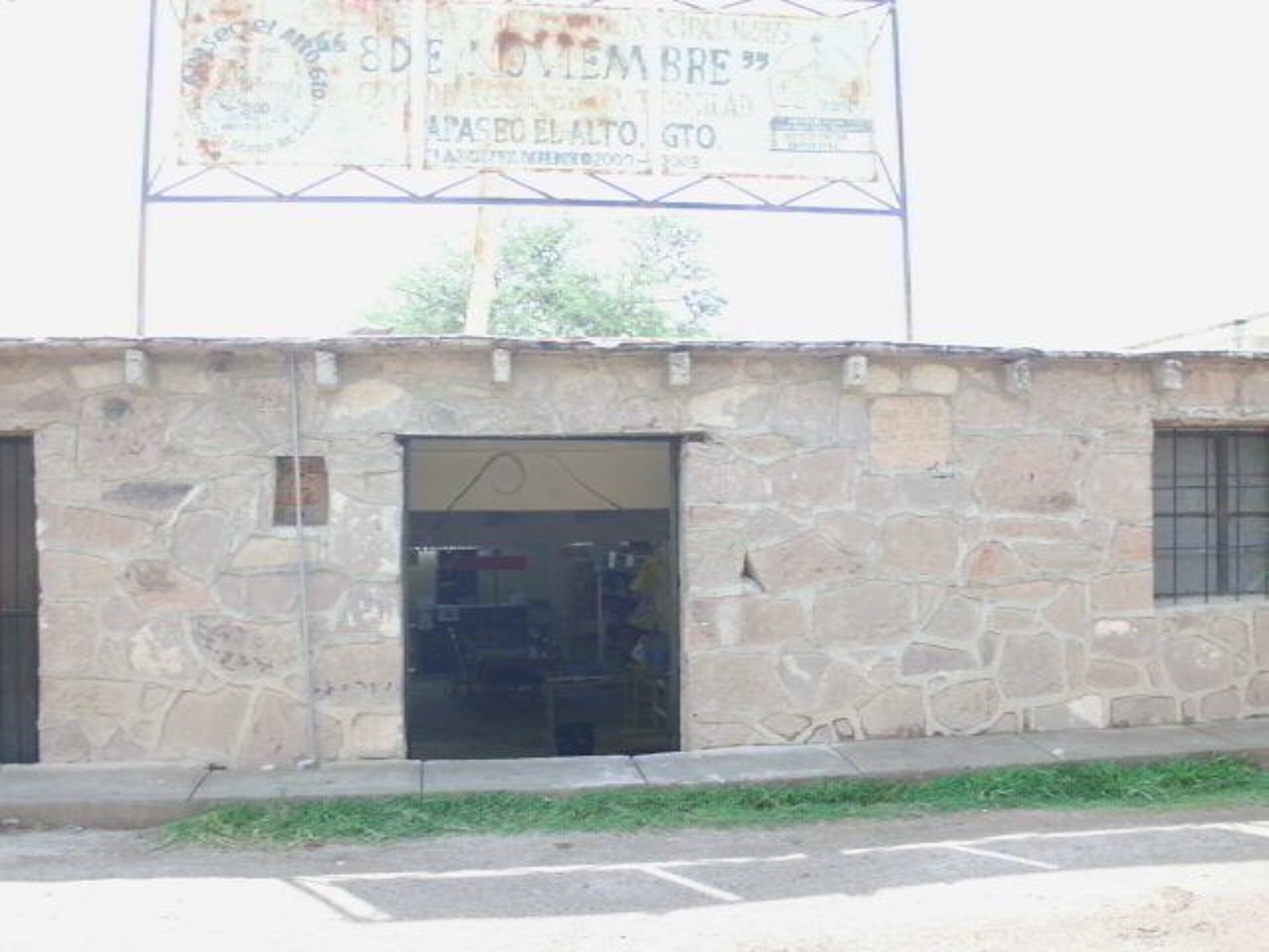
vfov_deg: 39.7
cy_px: 476
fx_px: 1320
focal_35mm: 36
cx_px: 634
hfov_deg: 51.4
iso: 100
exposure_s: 1/320
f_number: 2.9
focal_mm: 6.3
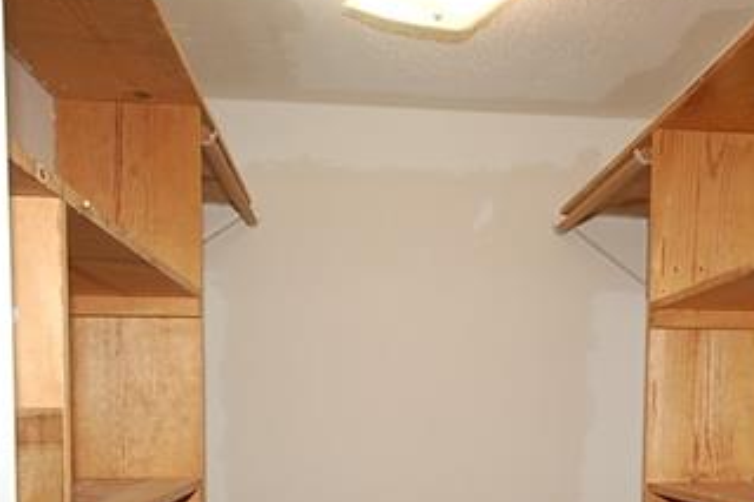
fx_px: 879
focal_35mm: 42
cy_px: 465
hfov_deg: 46.3
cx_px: 436
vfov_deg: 30.3
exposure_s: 1/60
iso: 400
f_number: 5
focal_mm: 14
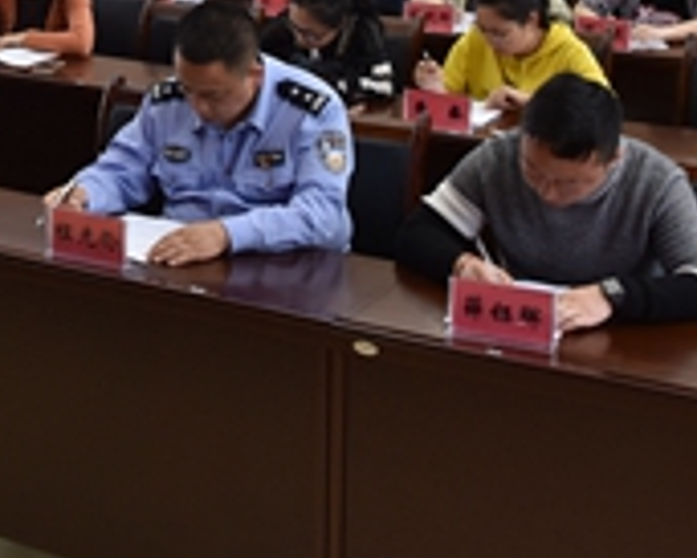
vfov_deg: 18.4
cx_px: -12
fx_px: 1631
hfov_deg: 23.1
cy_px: -122
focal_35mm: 79
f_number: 5
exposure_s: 1/100
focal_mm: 24
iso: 800
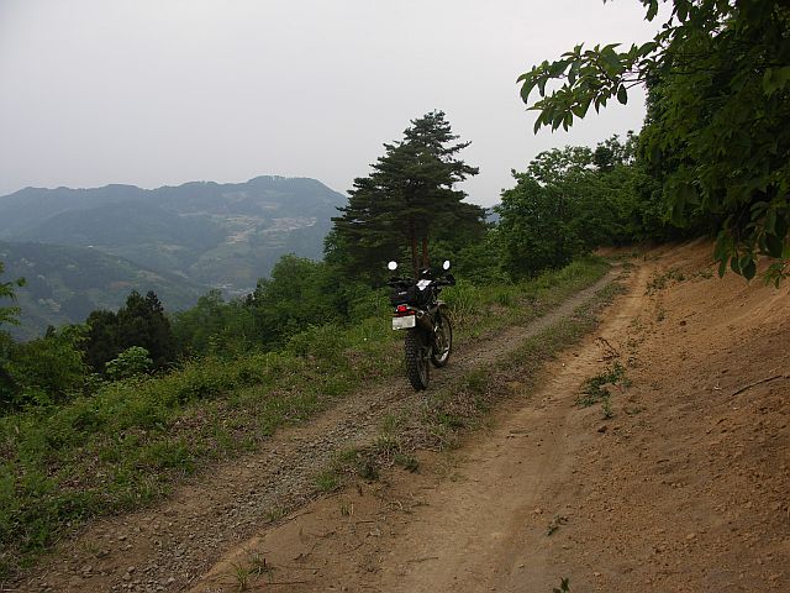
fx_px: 639
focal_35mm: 28
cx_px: 395
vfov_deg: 49.7
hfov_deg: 63.4
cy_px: 296
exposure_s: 1/160
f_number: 4.5
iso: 50
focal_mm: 7.3
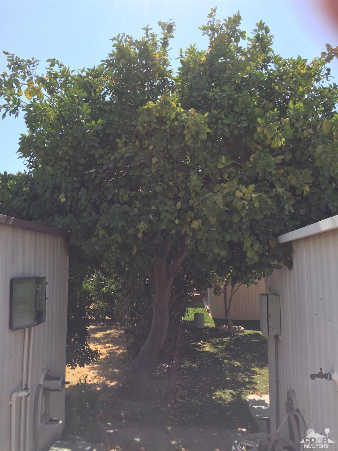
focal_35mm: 29
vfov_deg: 61.7
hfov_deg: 48.2
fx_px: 378
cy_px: 226
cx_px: 169
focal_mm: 4.15
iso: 32
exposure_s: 1/1199
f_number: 2.2
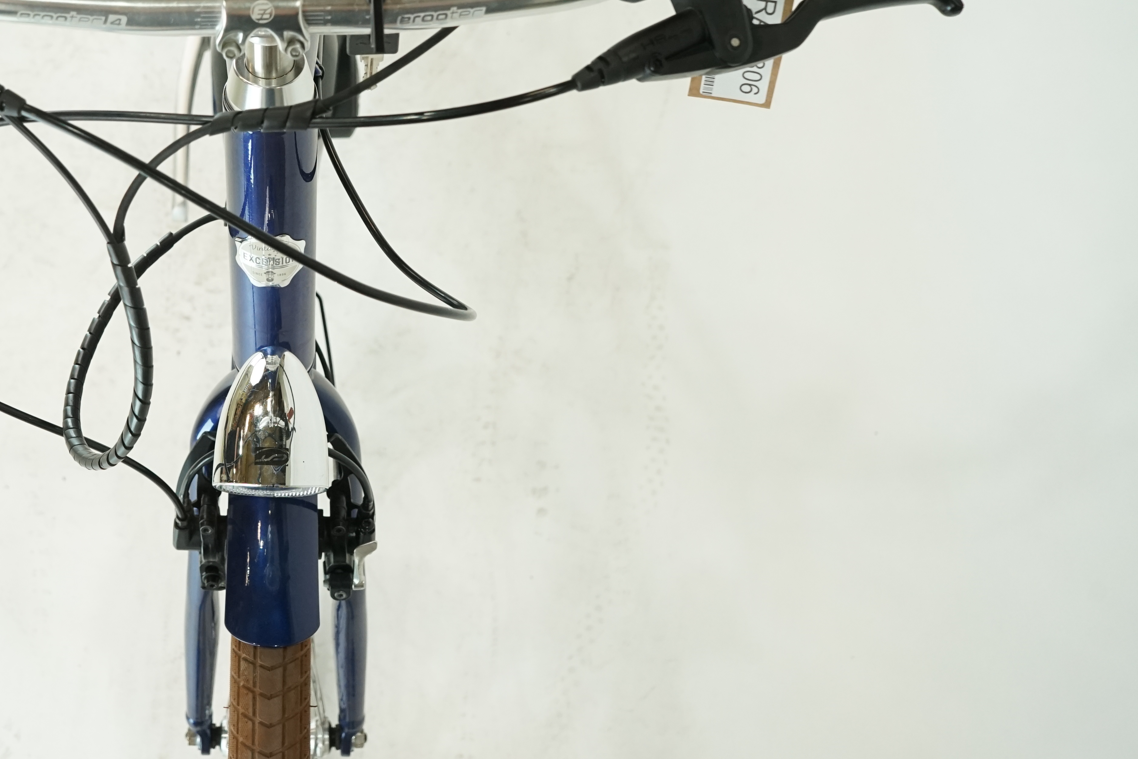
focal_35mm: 56
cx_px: 292
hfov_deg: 34.9
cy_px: 159
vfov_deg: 23.8
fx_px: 1770
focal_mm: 35
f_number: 6.3
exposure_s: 1/200
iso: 1600
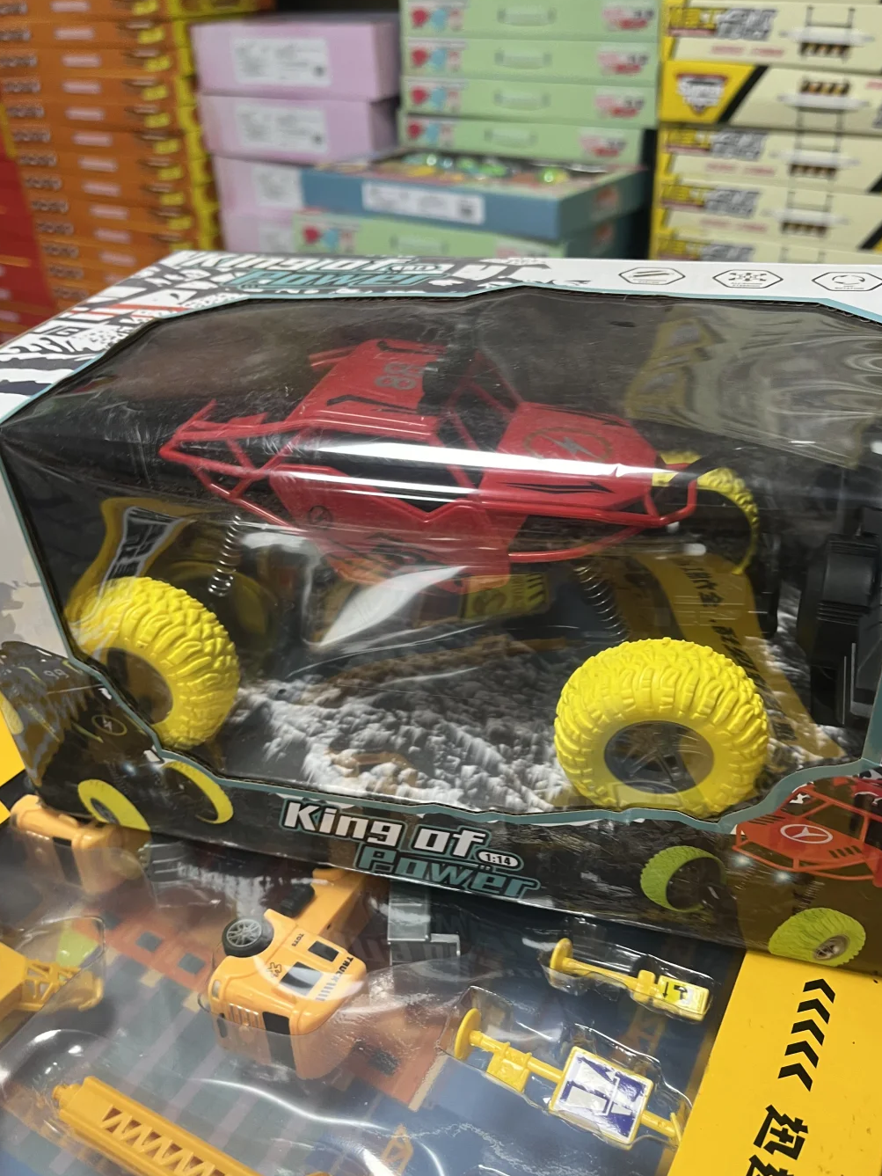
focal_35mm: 28
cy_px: 592
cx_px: 468
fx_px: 951
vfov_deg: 63.4
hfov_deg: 49.7
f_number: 1.6
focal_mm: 5.1
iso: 100
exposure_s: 1/50
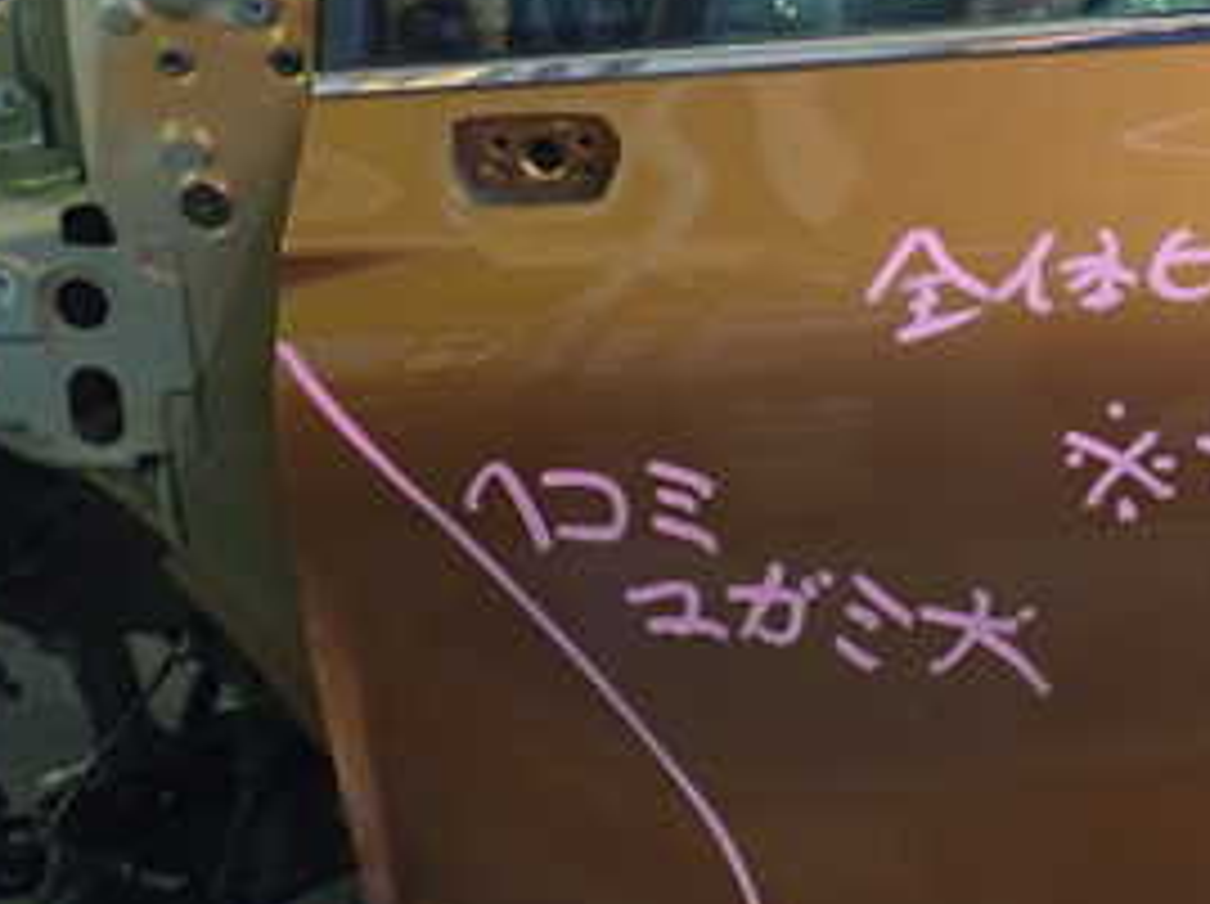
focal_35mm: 67
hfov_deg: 27.7
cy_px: 220
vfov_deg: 21.7
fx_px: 2339
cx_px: 1143
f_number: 2.3
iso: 320
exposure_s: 1/30
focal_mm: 5.4
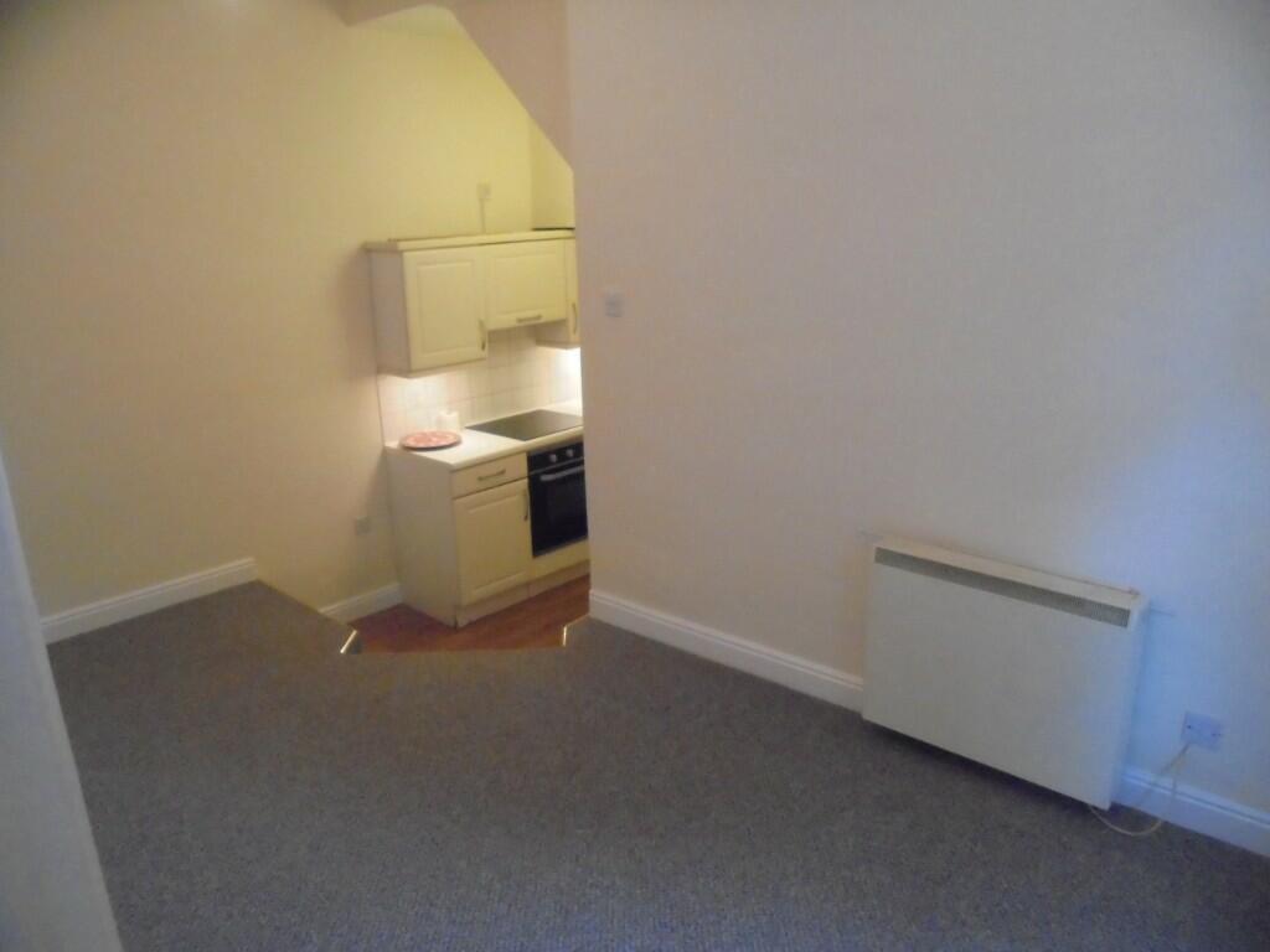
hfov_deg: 67.3
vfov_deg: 53.1
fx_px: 954
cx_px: 635
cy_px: 476
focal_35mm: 26
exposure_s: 1/60
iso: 800
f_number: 3.5
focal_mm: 4.6
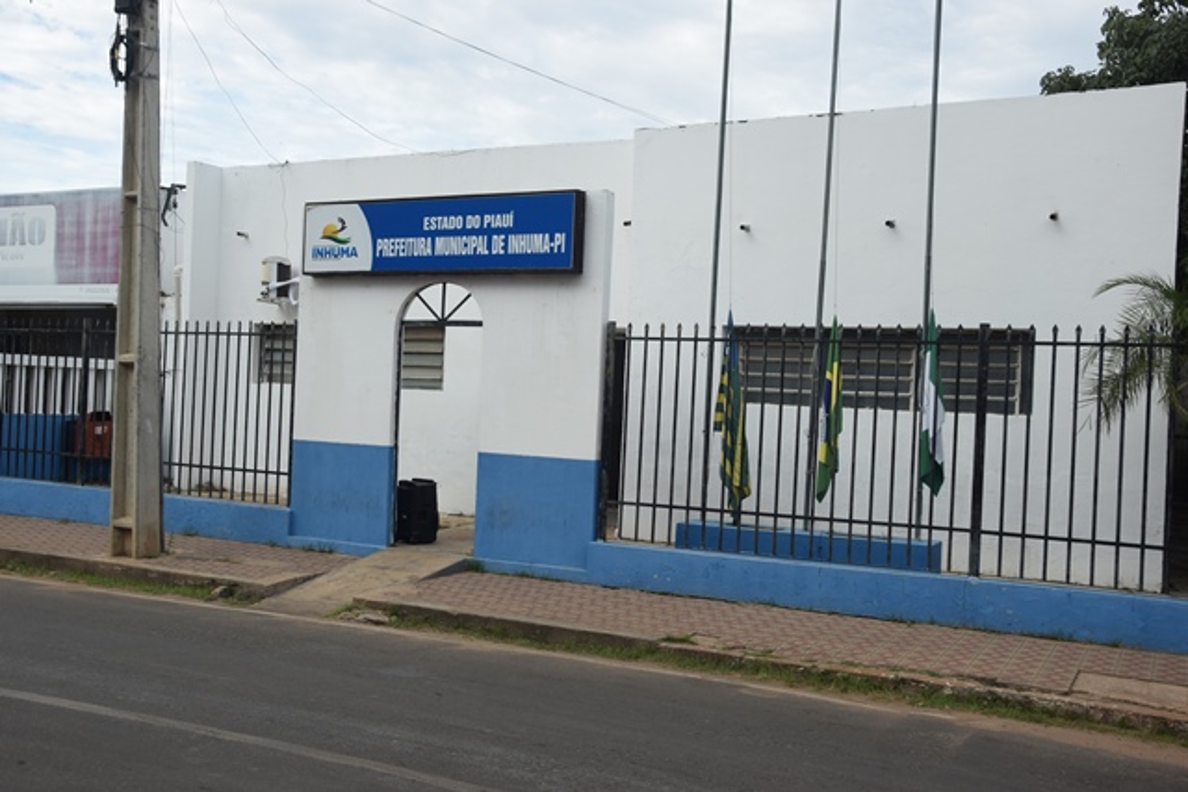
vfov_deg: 36.9
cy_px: 396
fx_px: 1188
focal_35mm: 36
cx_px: 594
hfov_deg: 53.1
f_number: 9
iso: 200
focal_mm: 24
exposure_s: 1/320
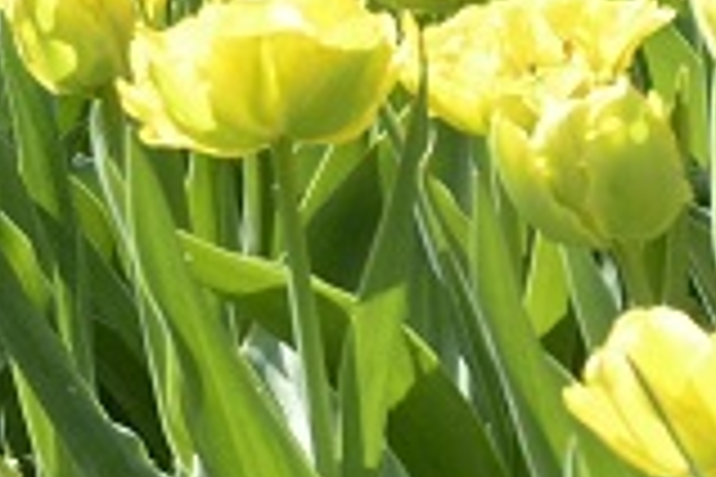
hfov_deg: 4.3
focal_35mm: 471
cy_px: -202
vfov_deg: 2.9
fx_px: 9367
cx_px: 1400
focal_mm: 50
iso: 400
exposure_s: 1/500
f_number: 7.1
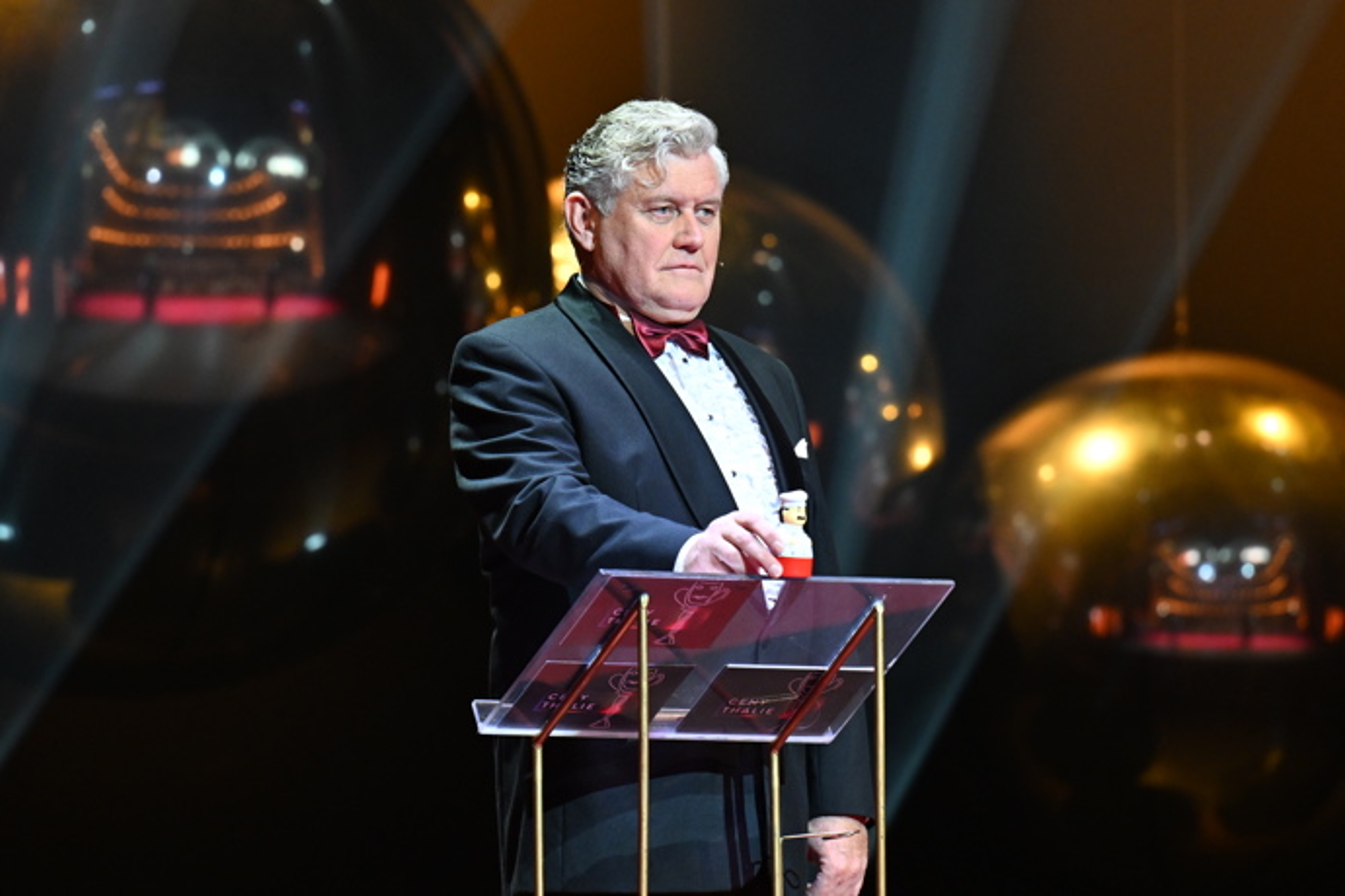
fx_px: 11207
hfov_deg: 6.9
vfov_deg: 4.6
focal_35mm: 300
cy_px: 448
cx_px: 672
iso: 2500
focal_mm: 200
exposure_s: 1/200
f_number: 3.5
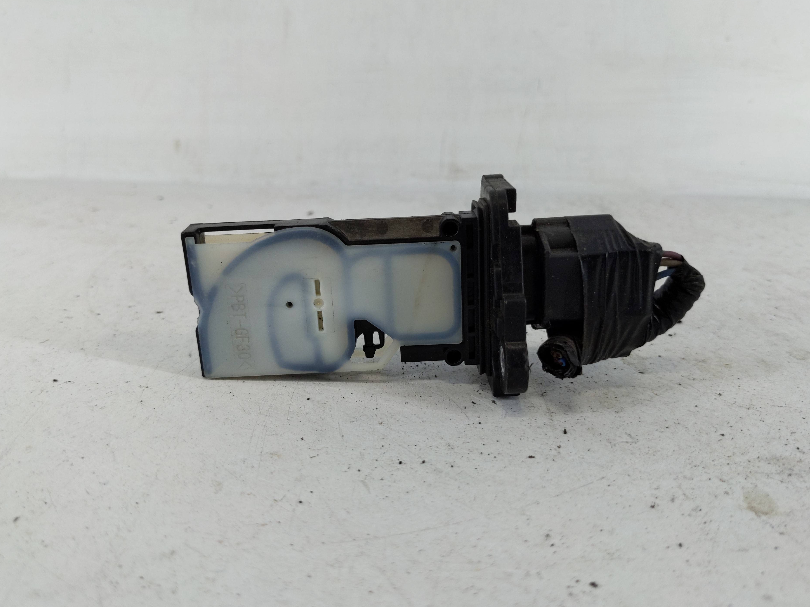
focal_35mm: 27
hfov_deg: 65.3
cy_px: 301
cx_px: 407
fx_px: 632
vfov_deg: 51.4
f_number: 1.73
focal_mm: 4.38
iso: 59
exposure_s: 1/124
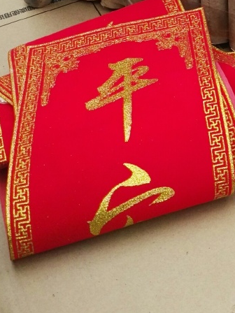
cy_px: -27
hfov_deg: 18.8
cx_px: 262
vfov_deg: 24.4
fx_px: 679
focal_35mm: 75
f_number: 2
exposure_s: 1/667
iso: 64
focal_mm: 2.96
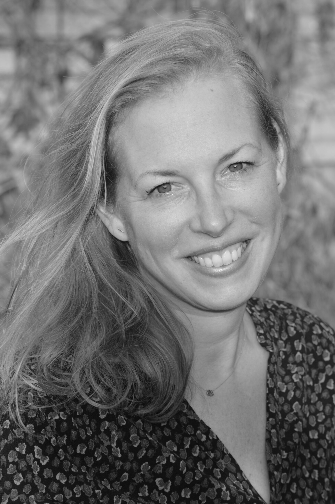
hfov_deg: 10.7
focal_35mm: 128
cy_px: 252
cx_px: 168
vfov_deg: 16.1
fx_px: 1783
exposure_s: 1/125
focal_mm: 85
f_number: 8
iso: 250
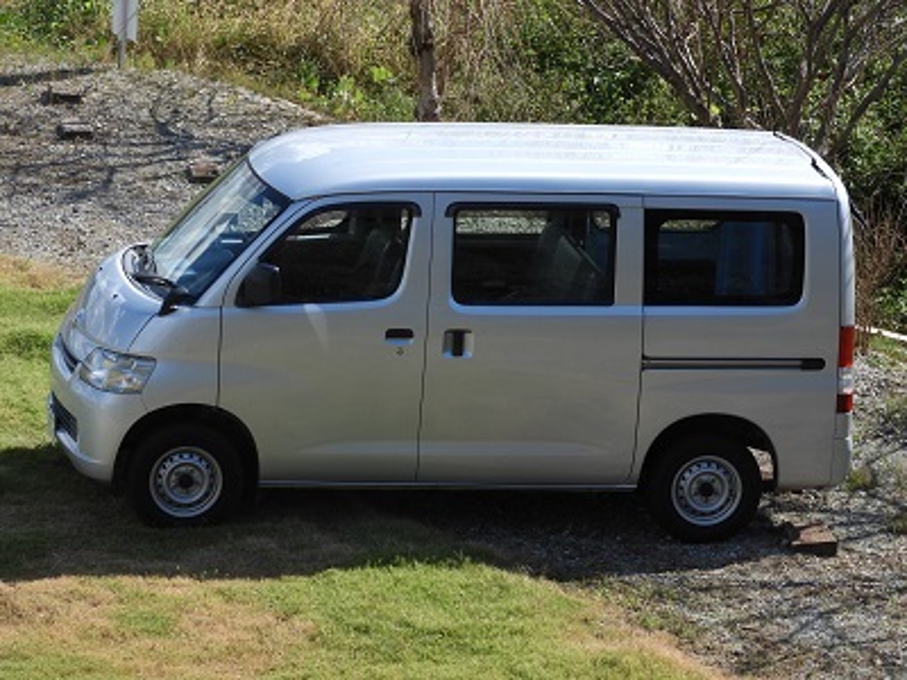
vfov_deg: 7.4
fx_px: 5240
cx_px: 454
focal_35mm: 200
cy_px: 340
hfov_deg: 9.9
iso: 100
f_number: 5.3
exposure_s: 1/400
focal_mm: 35.8
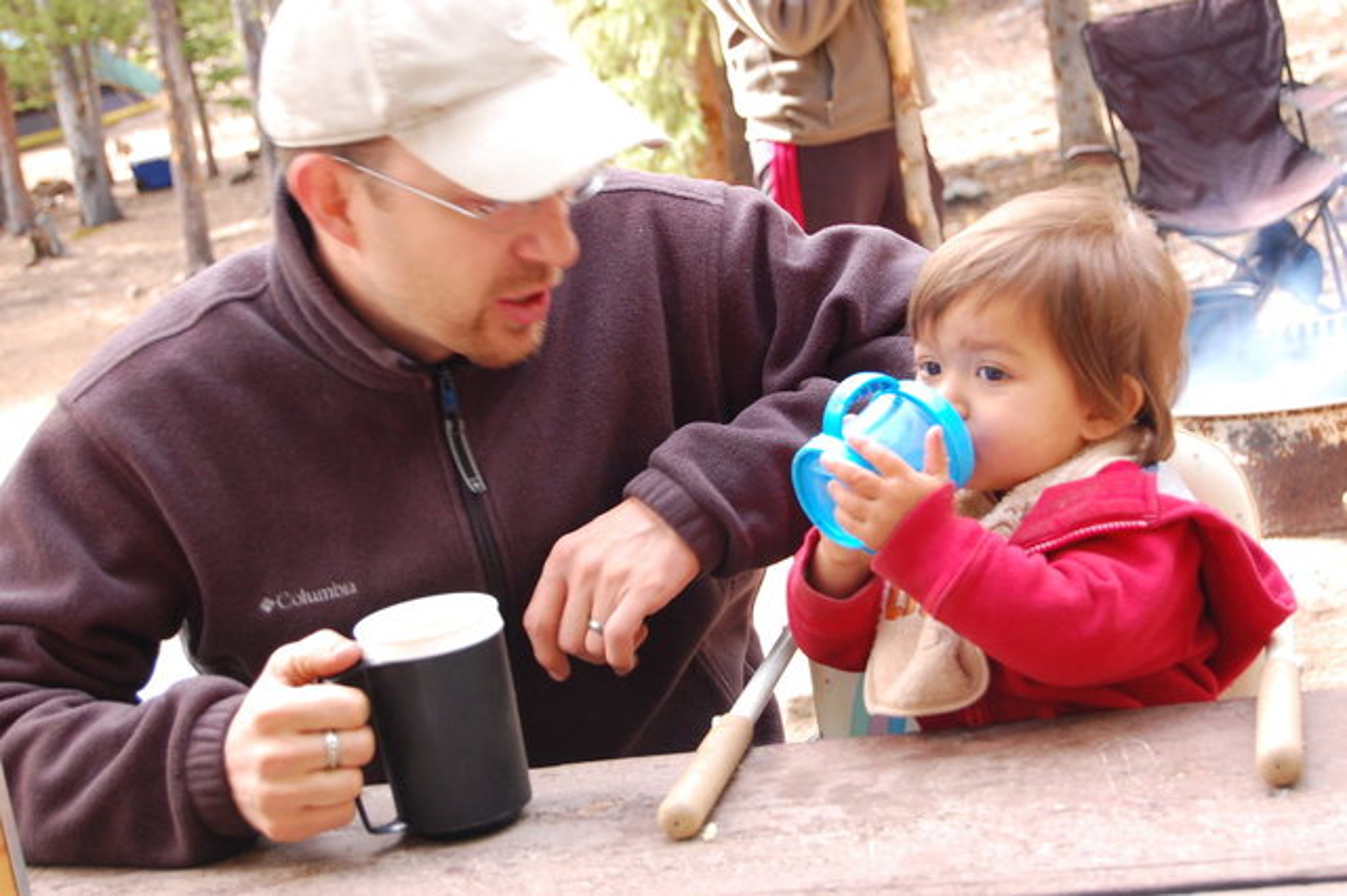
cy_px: 448
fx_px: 2692
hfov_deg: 28.1
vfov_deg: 18.9
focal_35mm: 72
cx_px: 674
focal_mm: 48
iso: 400
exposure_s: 1/30
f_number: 5.6
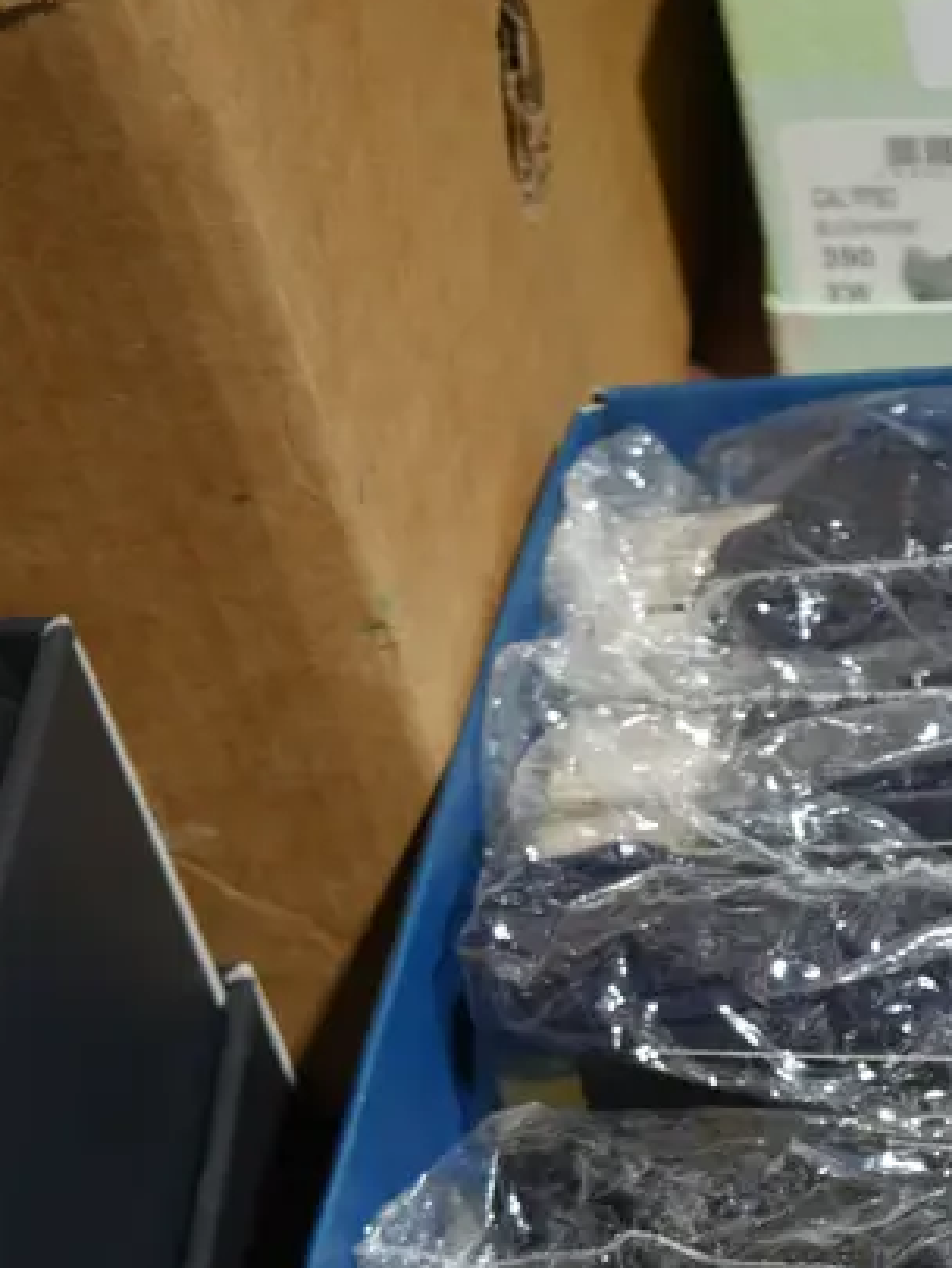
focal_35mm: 91
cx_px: 1185
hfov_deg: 15.6
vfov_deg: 20.1
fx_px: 3335
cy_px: 1544
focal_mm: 18
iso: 500
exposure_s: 1/60
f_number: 4
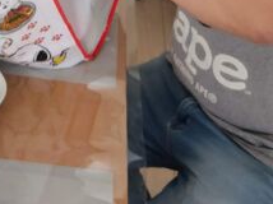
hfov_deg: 22.3
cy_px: -125
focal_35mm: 86
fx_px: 677
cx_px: 29
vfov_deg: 15.5
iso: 400
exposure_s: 1/100
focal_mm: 5.4
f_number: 1.8
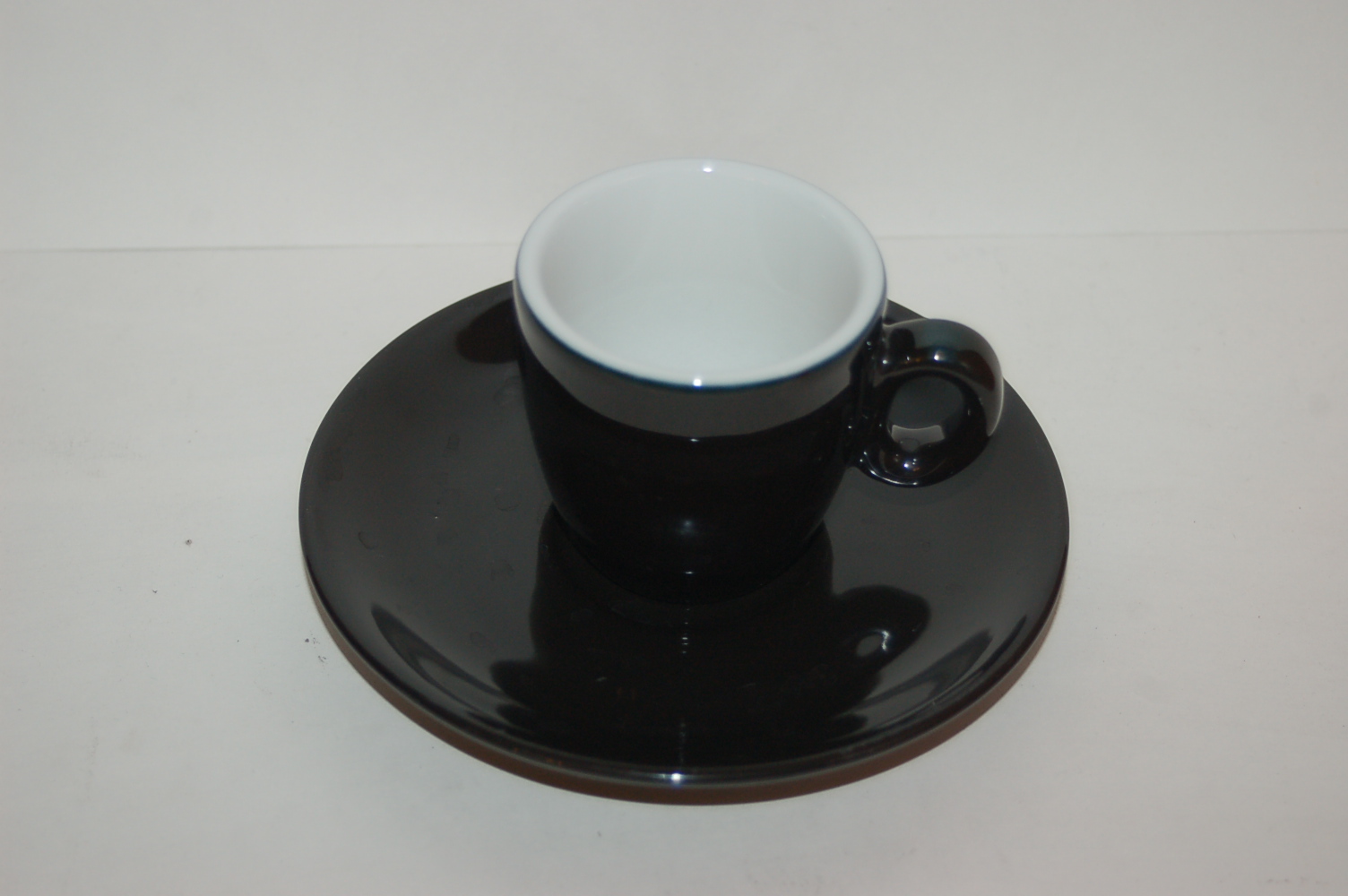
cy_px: 448
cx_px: 674
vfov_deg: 15.2
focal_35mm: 90
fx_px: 3367
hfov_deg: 22.6
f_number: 5
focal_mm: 60
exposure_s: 1/60
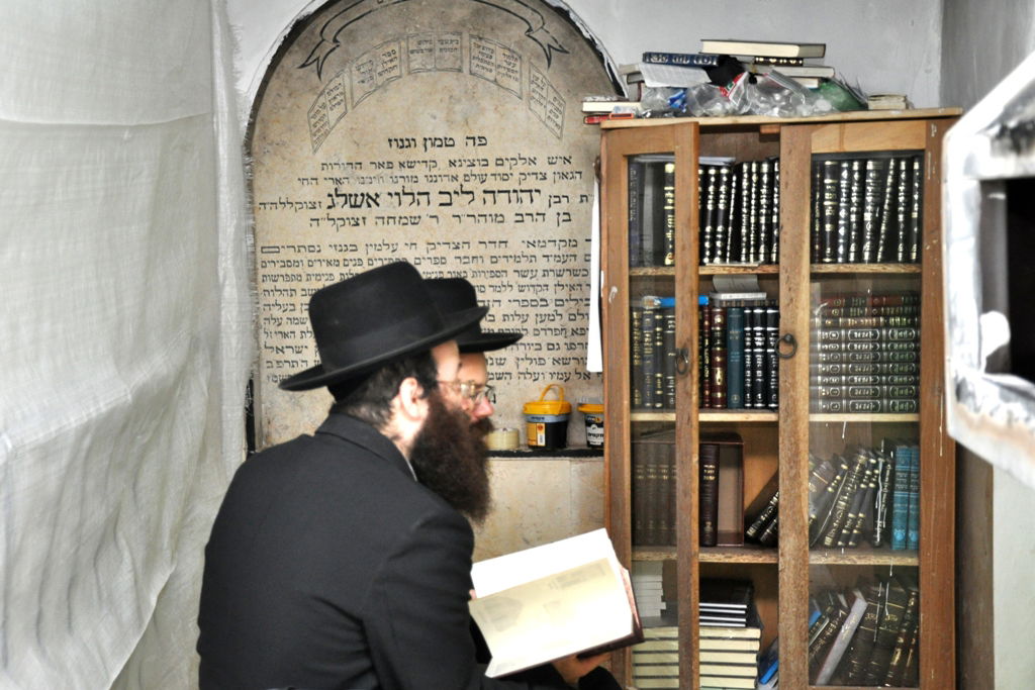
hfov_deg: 41.1
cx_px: 518
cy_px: 345
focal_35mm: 48
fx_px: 1380
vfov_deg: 28.1
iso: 800
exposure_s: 1/60
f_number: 4.2
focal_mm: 32
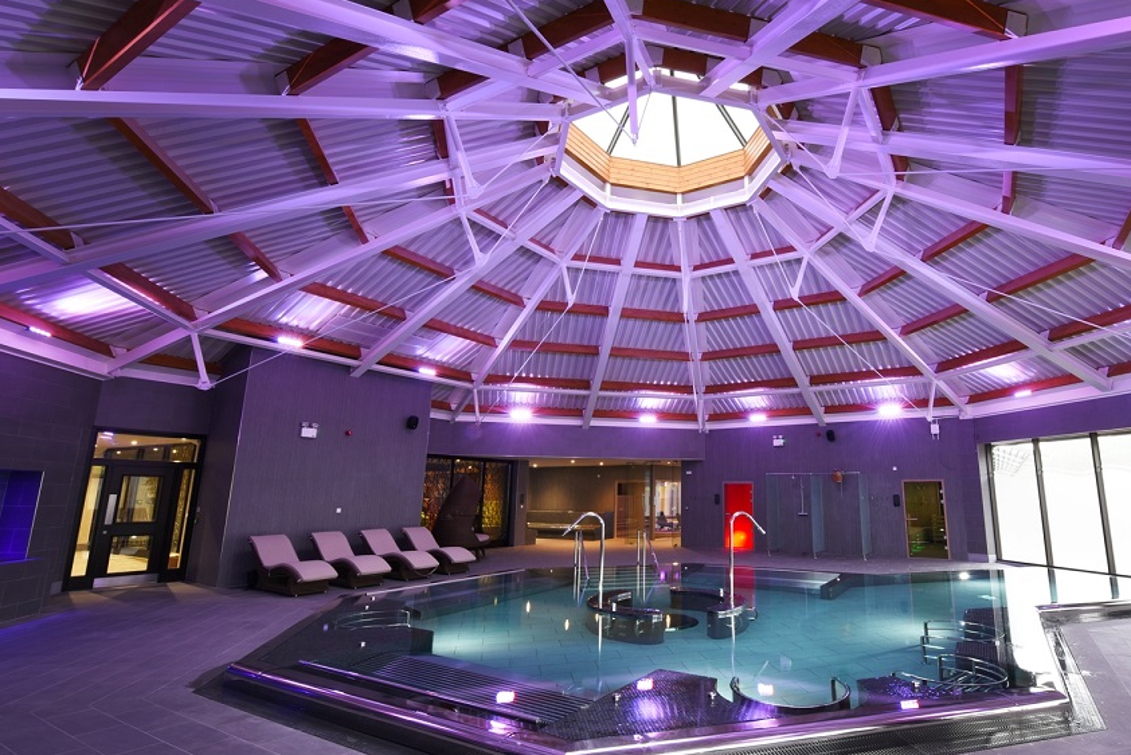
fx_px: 566
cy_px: 371
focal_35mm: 18
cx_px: 675
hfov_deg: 88.9
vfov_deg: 67.4
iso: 100
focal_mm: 14
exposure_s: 5
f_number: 20
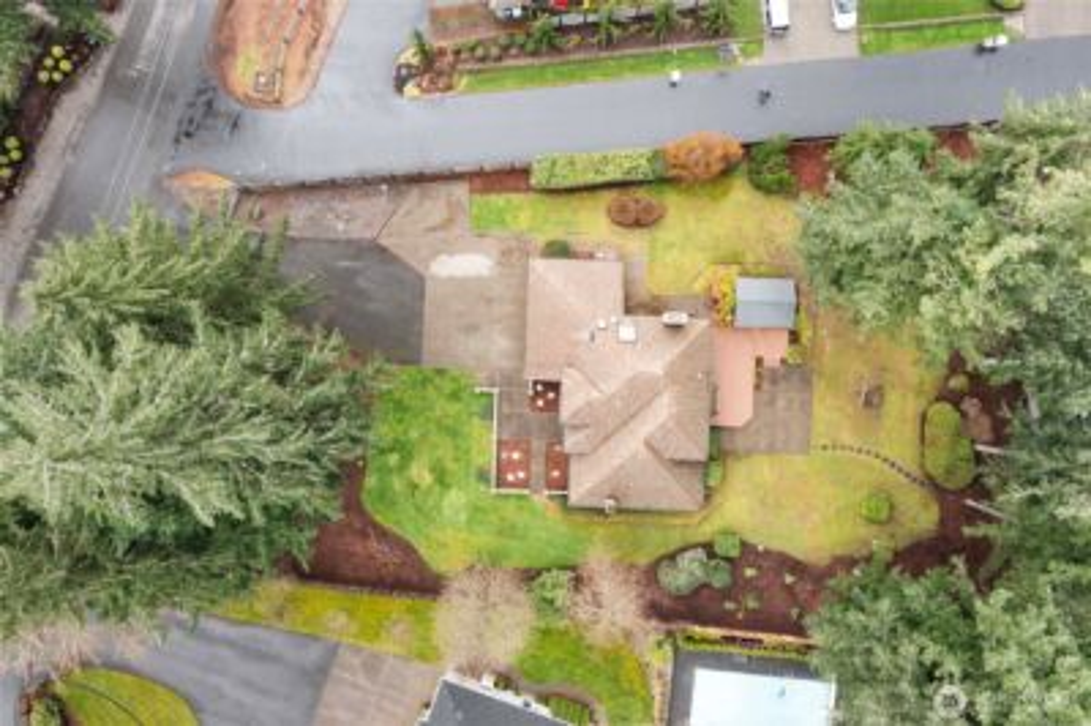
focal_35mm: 28
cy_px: 363
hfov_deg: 65.5
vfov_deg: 46.3
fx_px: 848
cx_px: 546
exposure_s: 1/80
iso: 800
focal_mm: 10.26
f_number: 7.1
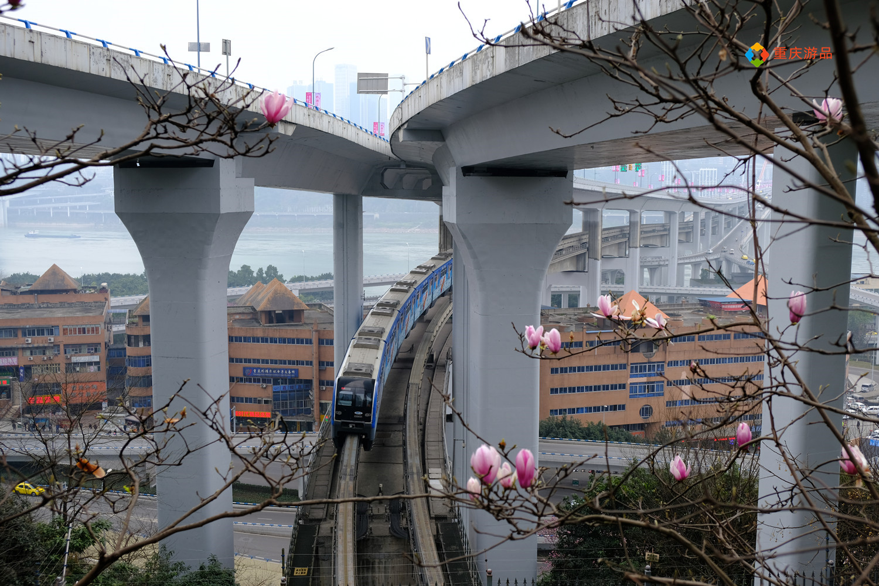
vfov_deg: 35.1
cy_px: 293
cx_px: 440
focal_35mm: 38
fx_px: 928
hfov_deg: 50.7
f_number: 4.5
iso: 200
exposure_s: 1/140
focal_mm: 25.4
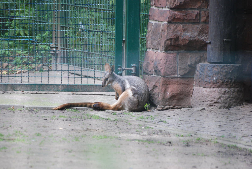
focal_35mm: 450
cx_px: 126
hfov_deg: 4.6
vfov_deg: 3.1
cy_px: 84
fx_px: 3154
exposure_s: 1/50
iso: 400
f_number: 5.6
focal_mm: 300
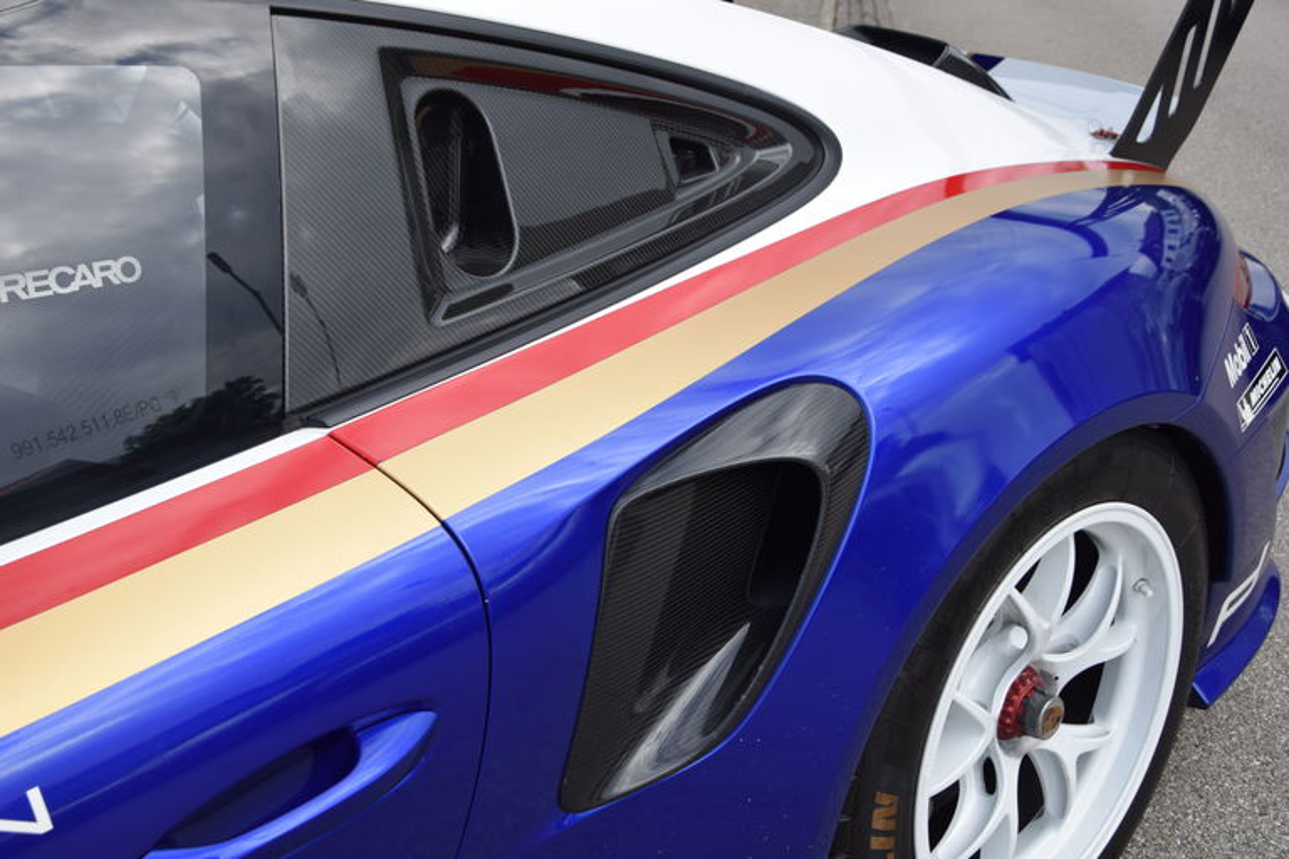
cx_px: 644
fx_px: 1343
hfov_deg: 51.3
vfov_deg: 35.5
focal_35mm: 38
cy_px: 430
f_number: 8
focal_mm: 25
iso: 220
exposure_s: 1/250
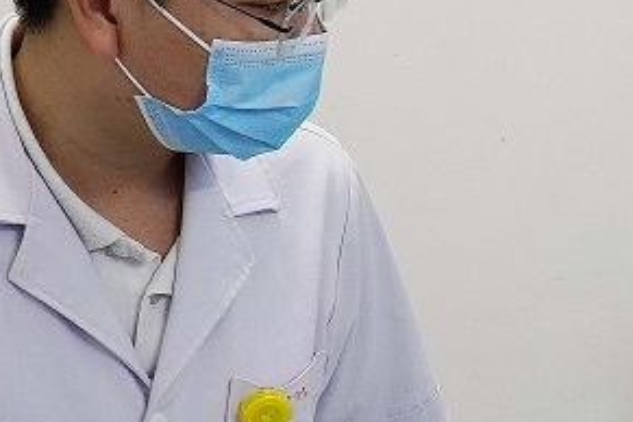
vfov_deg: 9.9
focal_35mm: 136
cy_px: 542
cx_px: 985
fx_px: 2391
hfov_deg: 14.0
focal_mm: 22
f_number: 5
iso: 400
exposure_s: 1/20
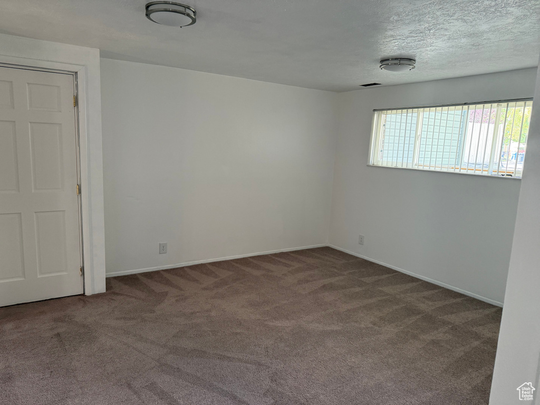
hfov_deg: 71.6
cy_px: 202
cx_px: 270
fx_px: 374
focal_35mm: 24
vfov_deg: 56.8
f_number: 1.78
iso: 250
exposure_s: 1/60
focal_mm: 6.76
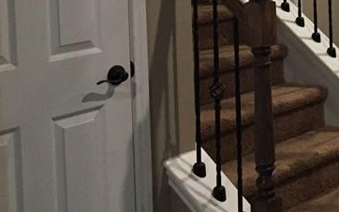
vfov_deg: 14.5
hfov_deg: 21.4
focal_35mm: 87
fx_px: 804
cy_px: -53
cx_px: 447
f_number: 2.2
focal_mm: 4.15
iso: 200
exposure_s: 1/30
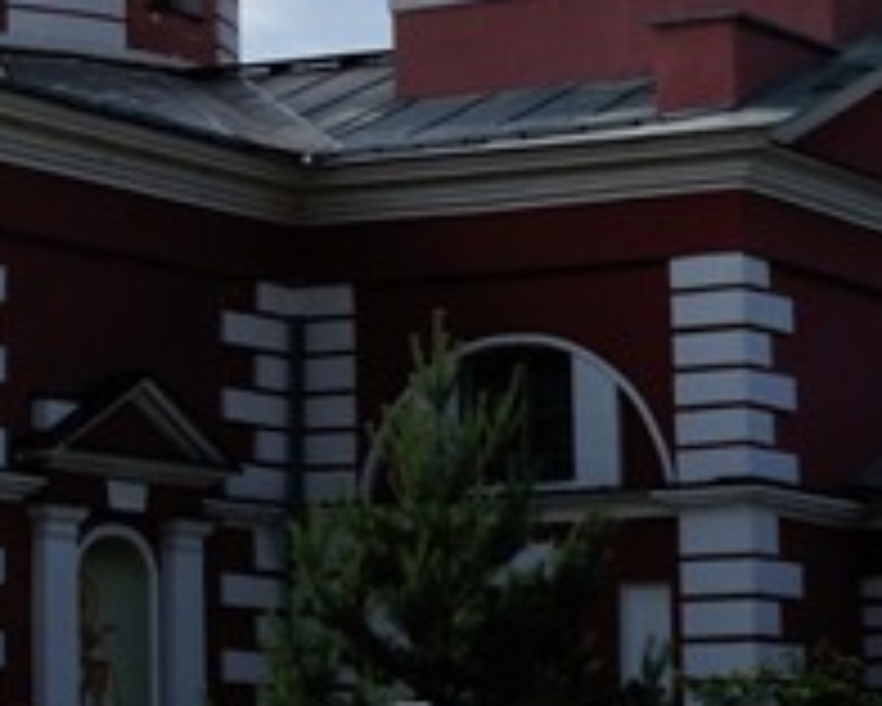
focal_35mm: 155
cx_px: -38
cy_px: -306
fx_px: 4048
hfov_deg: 12.3
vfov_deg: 9.7
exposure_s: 1/1250
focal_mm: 24
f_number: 5.6
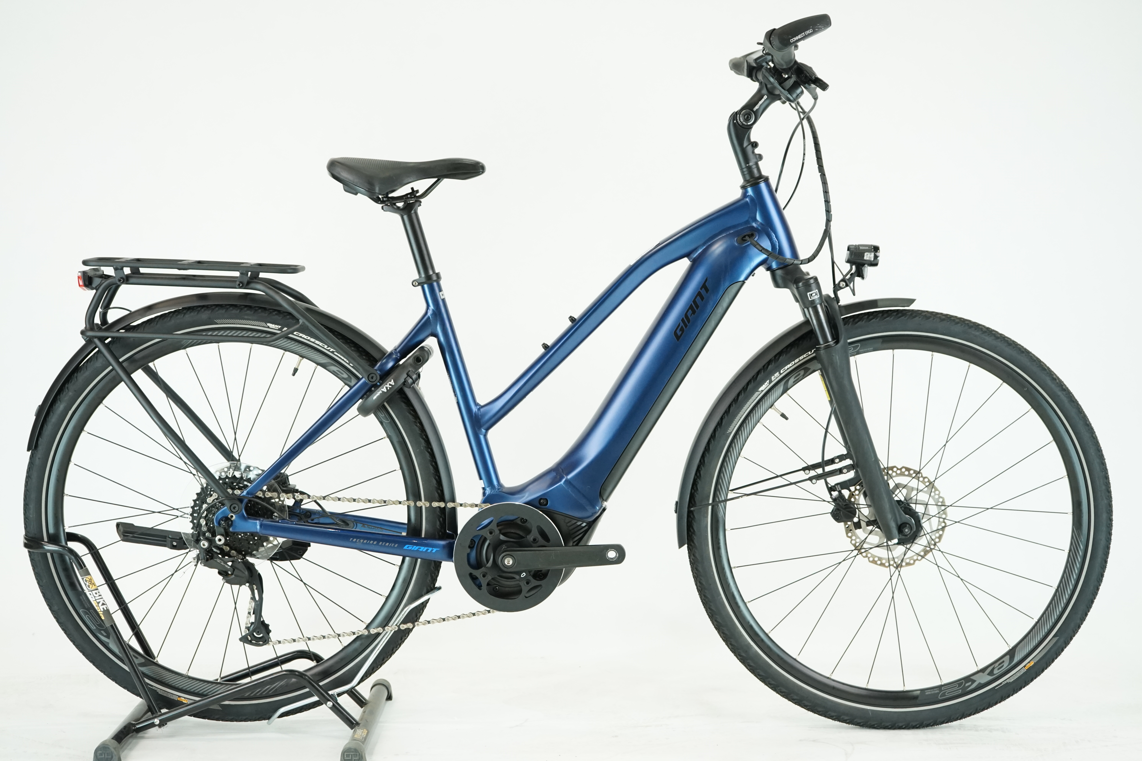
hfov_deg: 35.6
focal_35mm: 56
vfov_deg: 24.2
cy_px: 380
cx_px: 571
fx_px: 1776
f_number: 5.6
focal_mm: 56
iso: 2000
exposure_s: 1/200
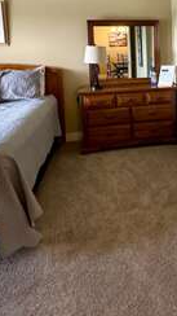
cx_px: 159
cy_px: 78
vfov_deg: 57.8
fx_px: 267
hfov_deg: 34.6
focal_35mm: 32
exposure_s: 1/60
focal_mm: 2.22
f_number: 2.2
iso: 250
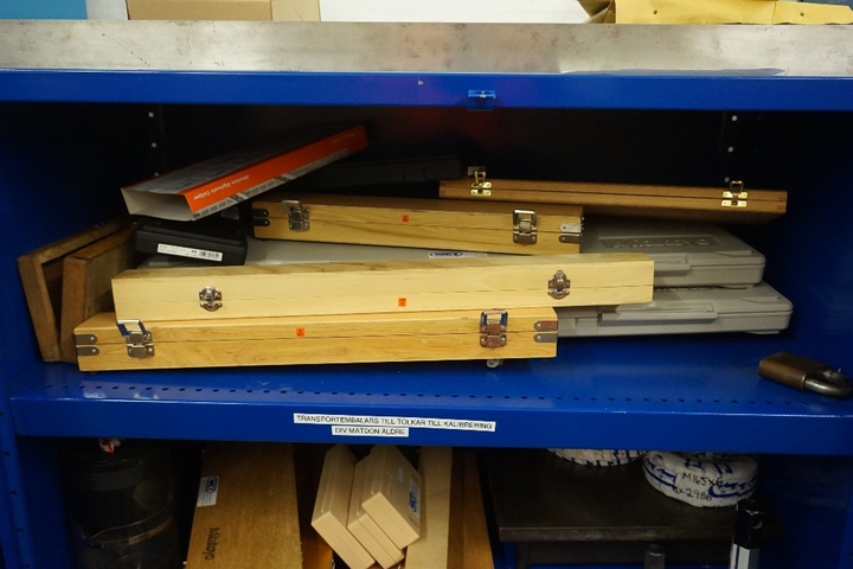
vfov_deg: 43.6
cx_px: 426
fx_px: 711
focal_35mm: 30
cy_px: 284
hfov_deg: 61.9
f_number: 4
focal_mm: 20
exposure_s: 1/160
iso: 2000
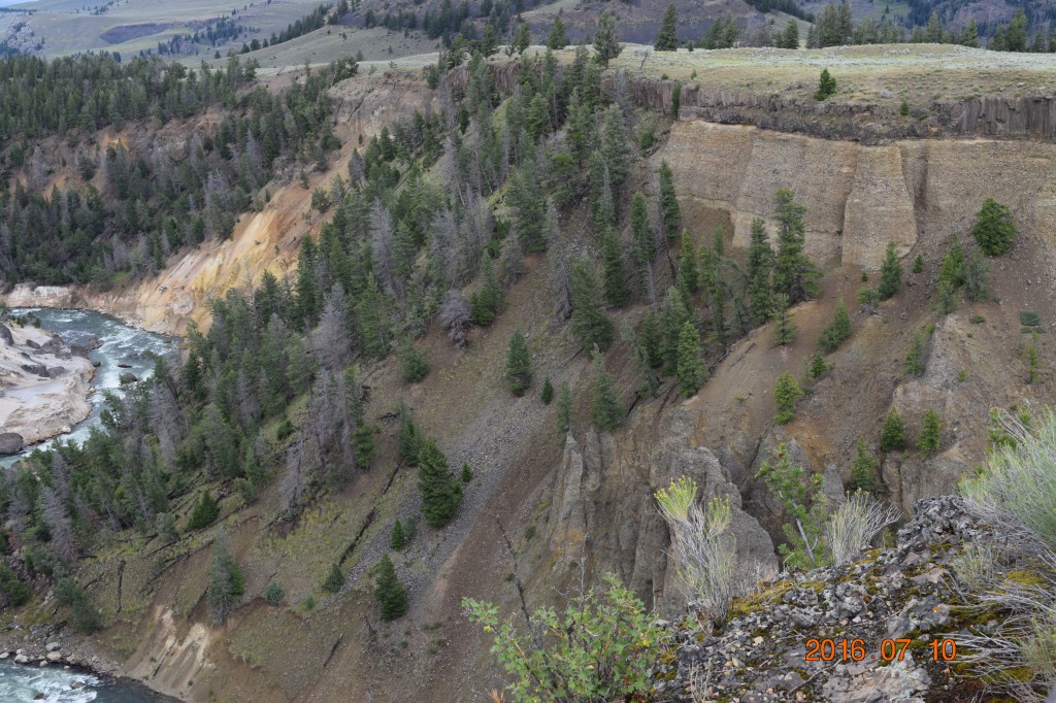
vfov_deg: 29.8
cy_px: 352
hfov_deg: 43.6
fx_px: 1320
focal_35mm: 45
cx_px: 528
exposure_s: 1/250
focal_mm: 30
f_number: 8
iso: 400
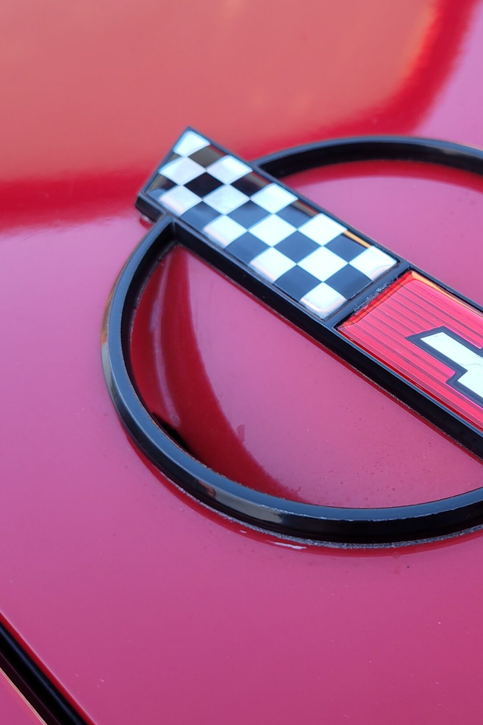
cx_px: 411
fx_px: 845
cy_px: 324
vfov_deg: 46.3
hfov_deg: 30.8
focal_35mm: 42
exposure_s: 1/100
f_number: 1.8
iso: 80
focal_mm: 5.4
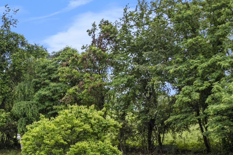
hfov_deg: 25.4
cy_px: 174
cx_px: -65
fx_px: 446
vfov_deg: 18.9
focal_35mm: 69
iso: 230
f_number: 2.8
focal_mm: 12.29
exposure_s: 1/50
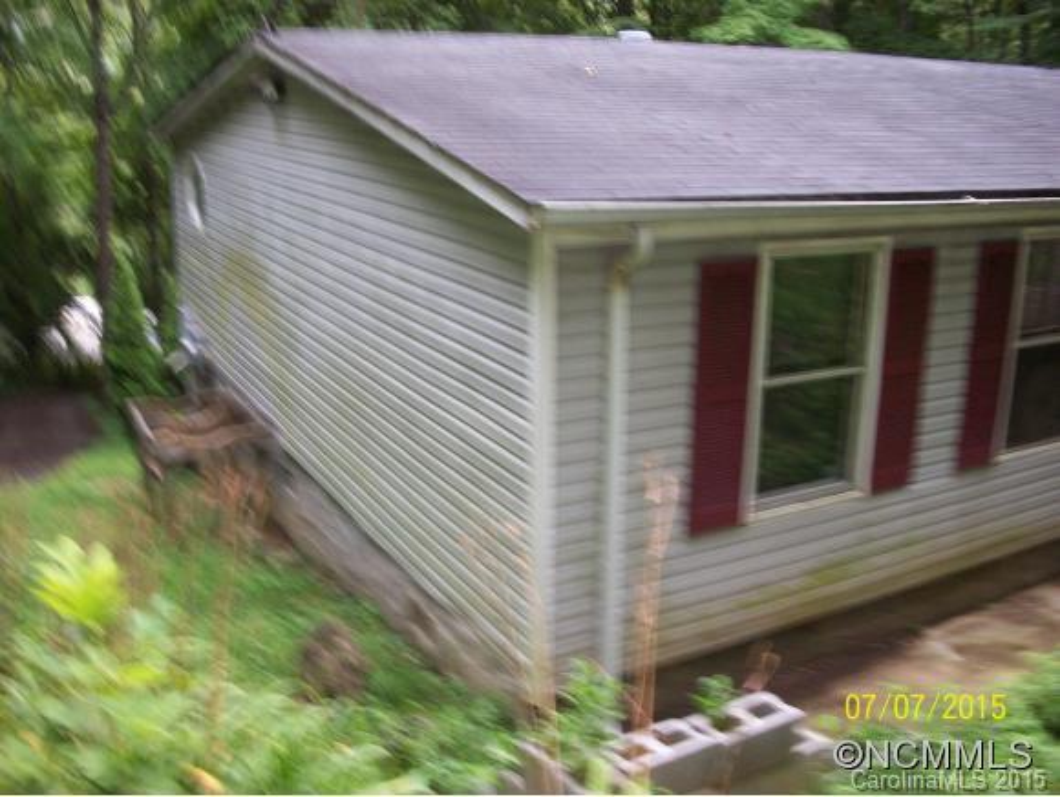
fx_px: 1073
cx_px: 530
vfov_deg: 40.8
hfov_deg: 52.6
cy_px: 398
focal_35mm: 35
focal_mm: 6.3
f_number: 3.1
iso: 160
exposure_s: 1/40
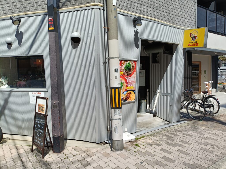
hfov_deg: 69.4
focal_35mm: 25
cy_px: 84
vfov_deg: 54.9
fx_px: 163
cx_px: 113
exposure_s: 1/556
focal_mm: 4.7
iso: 50
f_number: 1.7
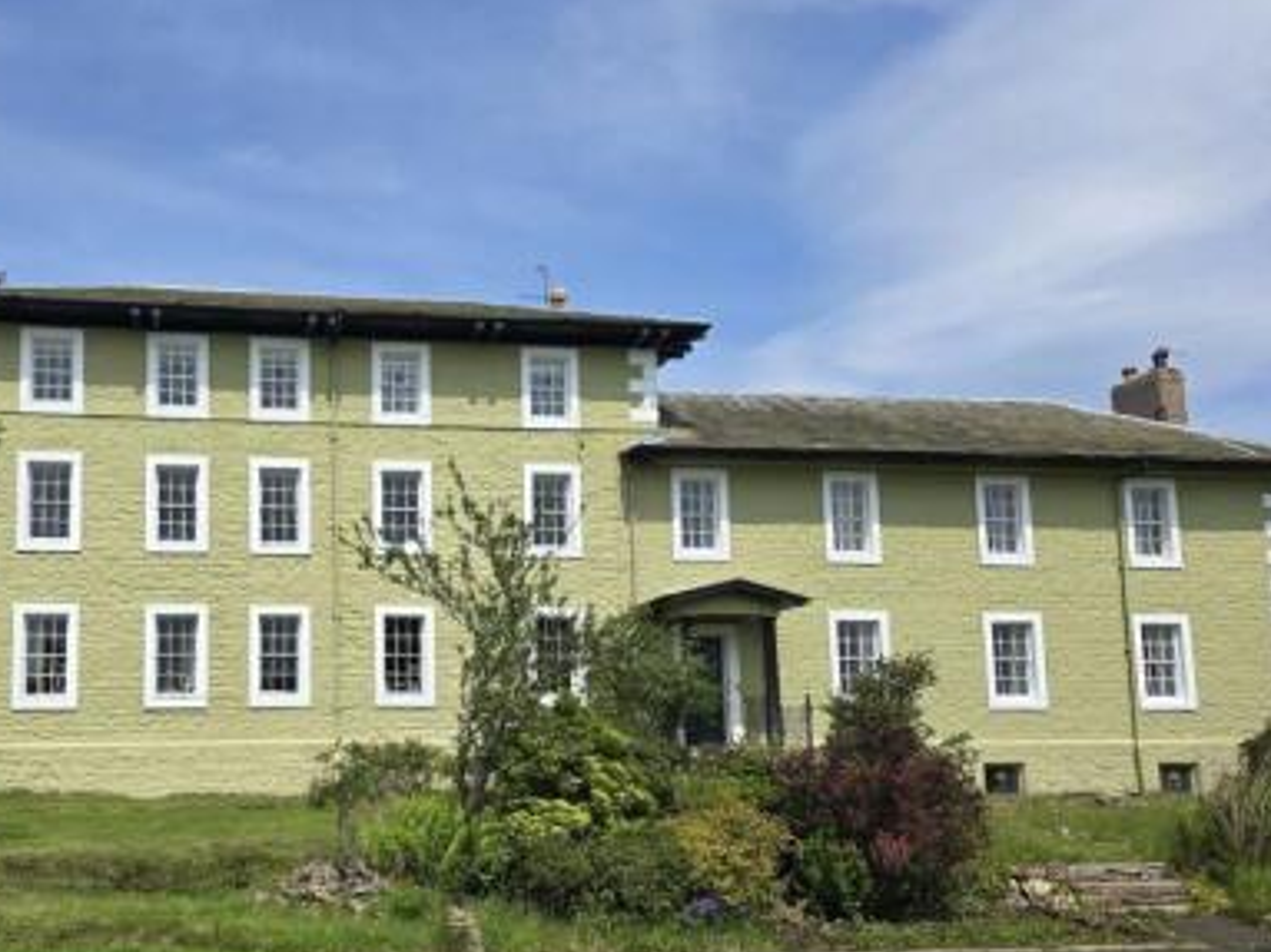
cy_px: 605
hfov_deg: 50.7
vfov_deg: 40.3
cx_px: 337
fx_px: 1285
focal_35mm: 35
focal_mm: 6.3
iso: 12
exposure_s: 1/1108
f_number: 1.7
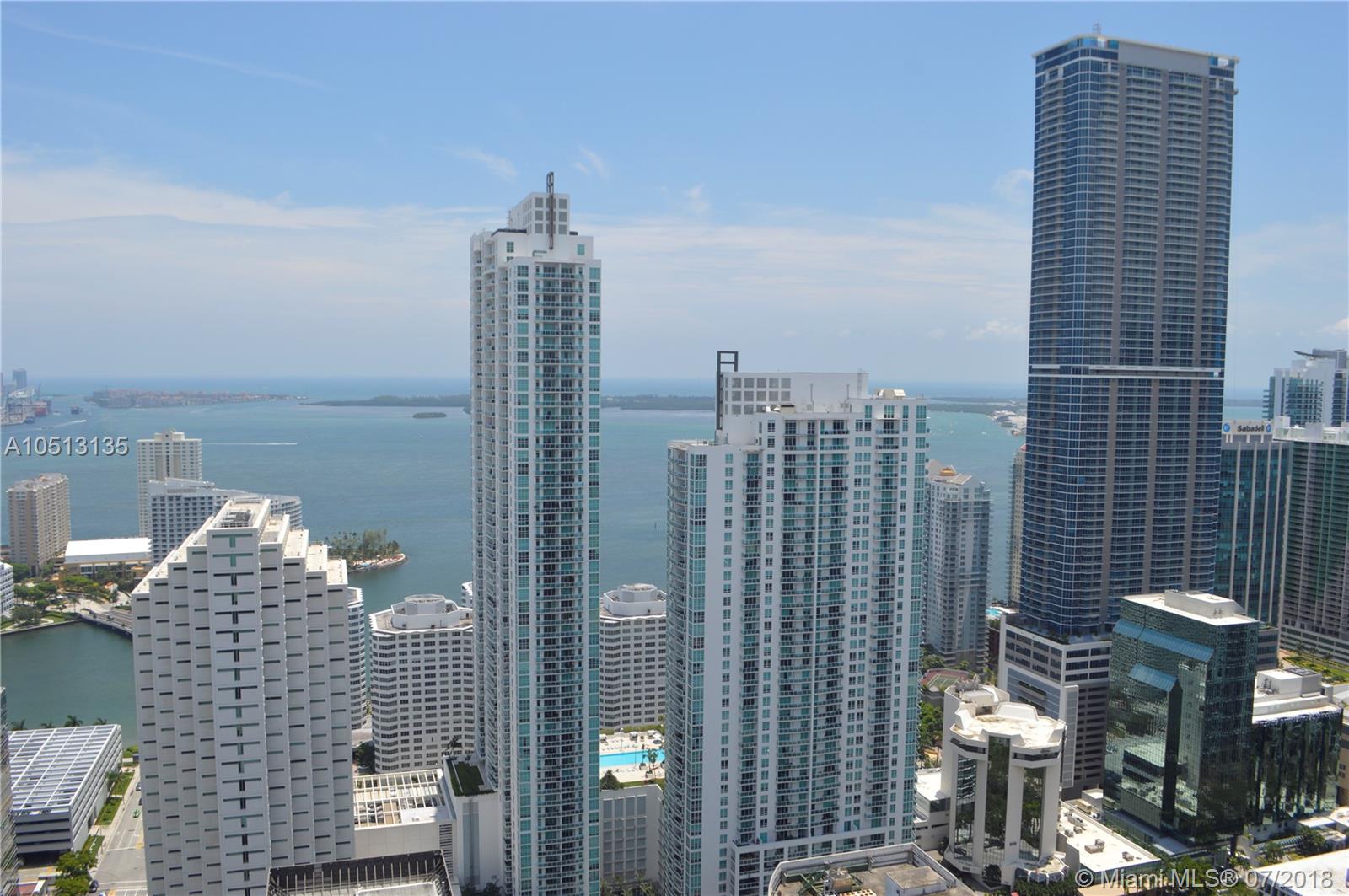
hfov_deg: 67.4
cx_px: 674
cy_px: 448
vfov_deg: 47.8
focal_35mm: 27
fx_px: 1011
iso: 100
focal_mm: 18
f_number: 8
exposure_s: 1/250
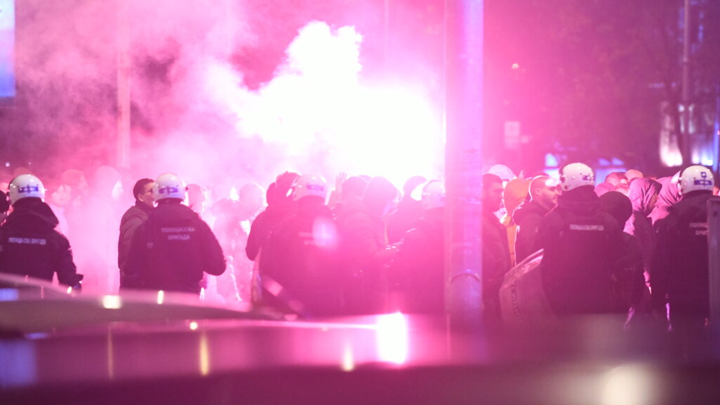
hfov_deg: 10.3
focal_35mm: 210
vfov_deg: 5.8
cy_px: 186
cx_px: 360
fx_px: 4009
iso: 8000
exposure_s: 1/100
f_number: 4
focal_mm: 200
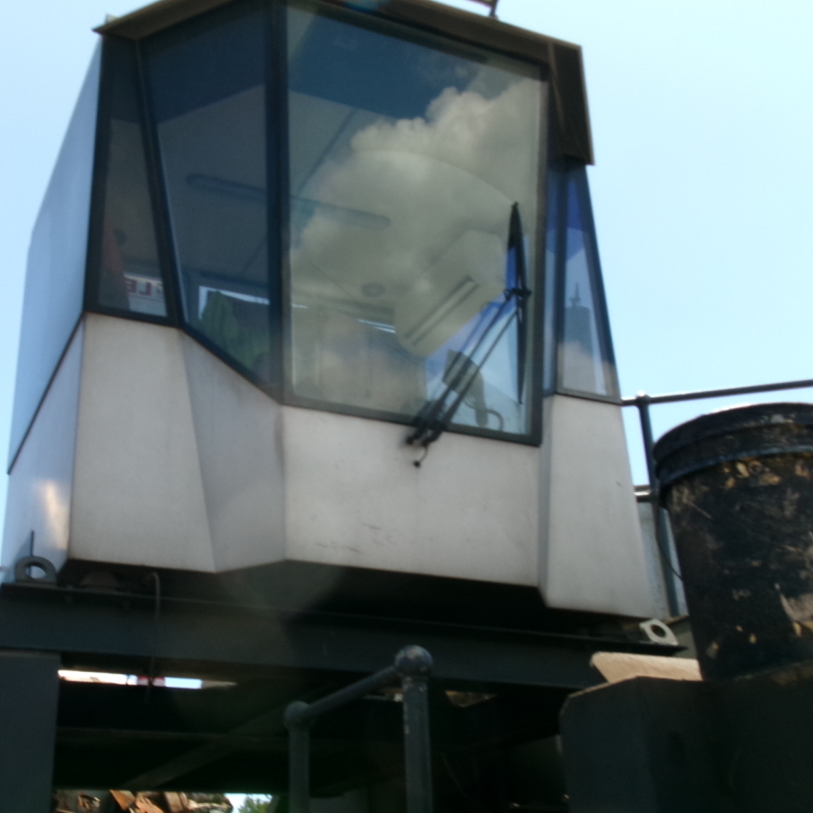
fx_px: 1089
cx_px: 281
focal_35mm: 41
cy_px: 416
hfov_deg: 40.5
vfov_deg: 40.9
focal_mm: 5.1
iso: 100
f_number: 10.8
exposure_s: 1/70
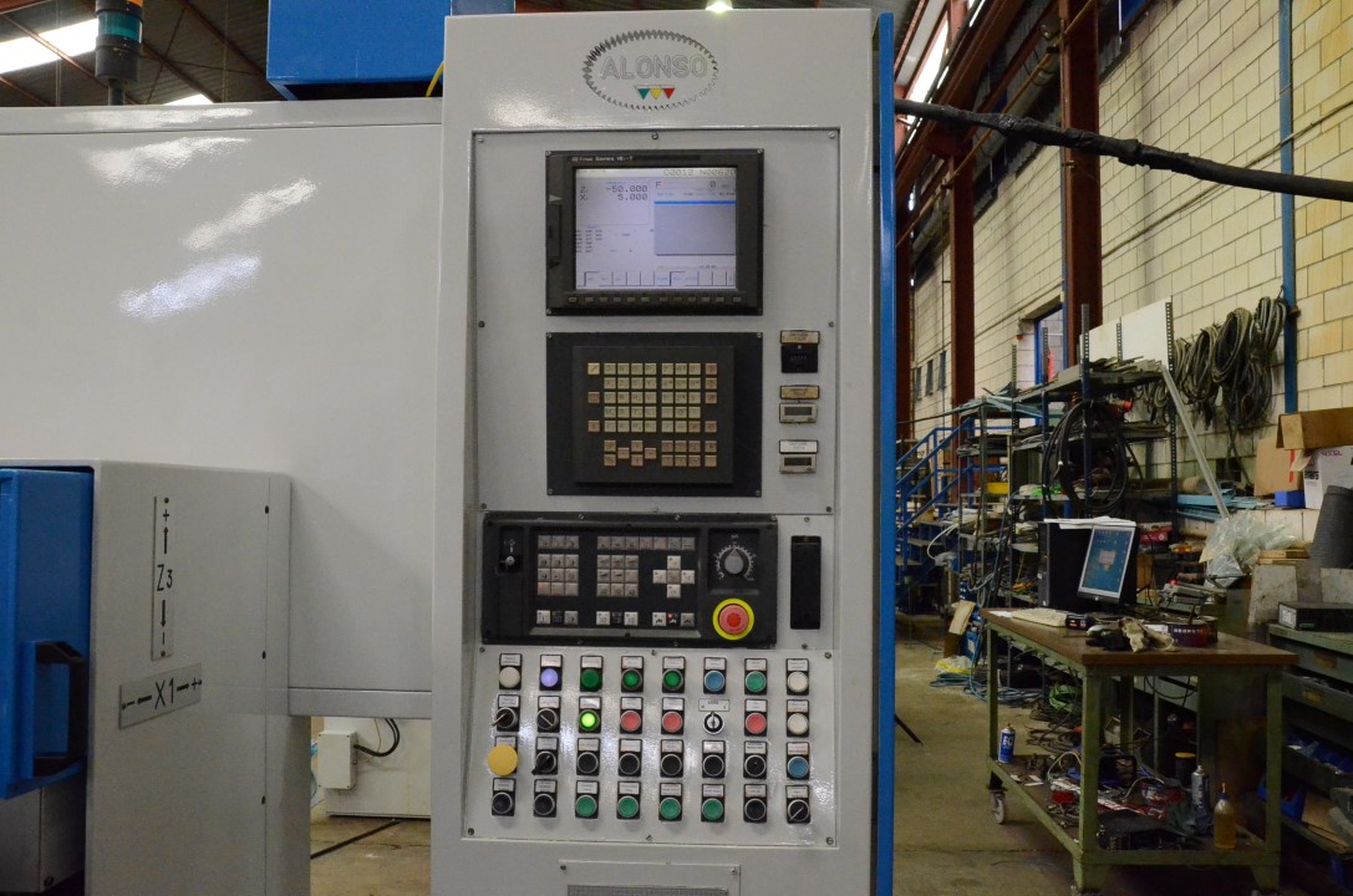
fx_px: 1125
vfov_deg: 43.4
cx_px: 676
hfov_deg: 62.0
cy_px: 448
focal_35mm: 30
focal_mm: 20
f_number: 8
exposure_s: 1/250
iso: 6400
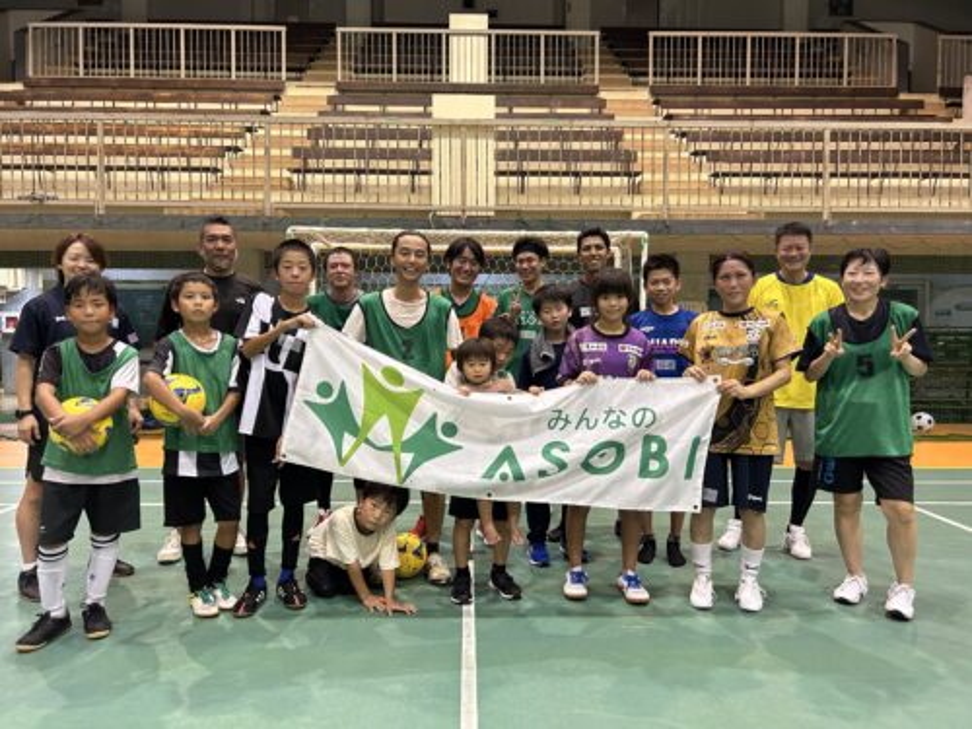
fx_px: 730
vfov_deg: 53.1
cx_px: 486
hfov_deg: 67.3
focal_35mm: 26
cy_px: 364
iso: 250
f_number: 1.5
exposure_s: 1/60
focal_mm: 5.7
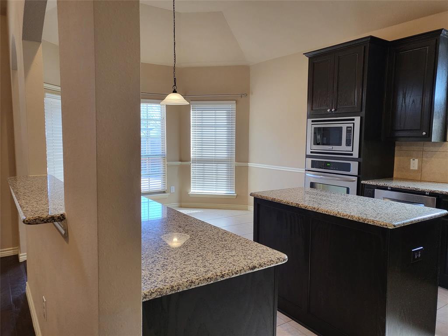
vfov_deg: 53.1
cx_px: 224
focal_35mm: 26
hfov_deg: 67.3
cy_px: 168
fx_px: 336
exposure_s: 1/120
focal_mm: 4.25
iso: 200
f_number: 1.8
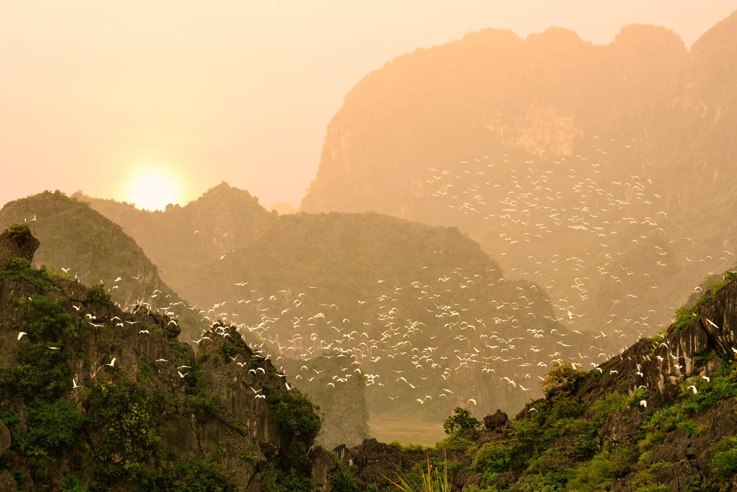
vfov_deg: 13.0
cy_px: 246
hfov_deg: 19.5
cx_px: 368
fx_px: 2149
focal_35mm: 105
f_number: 10
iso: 400
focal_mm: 70
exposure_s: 1/100
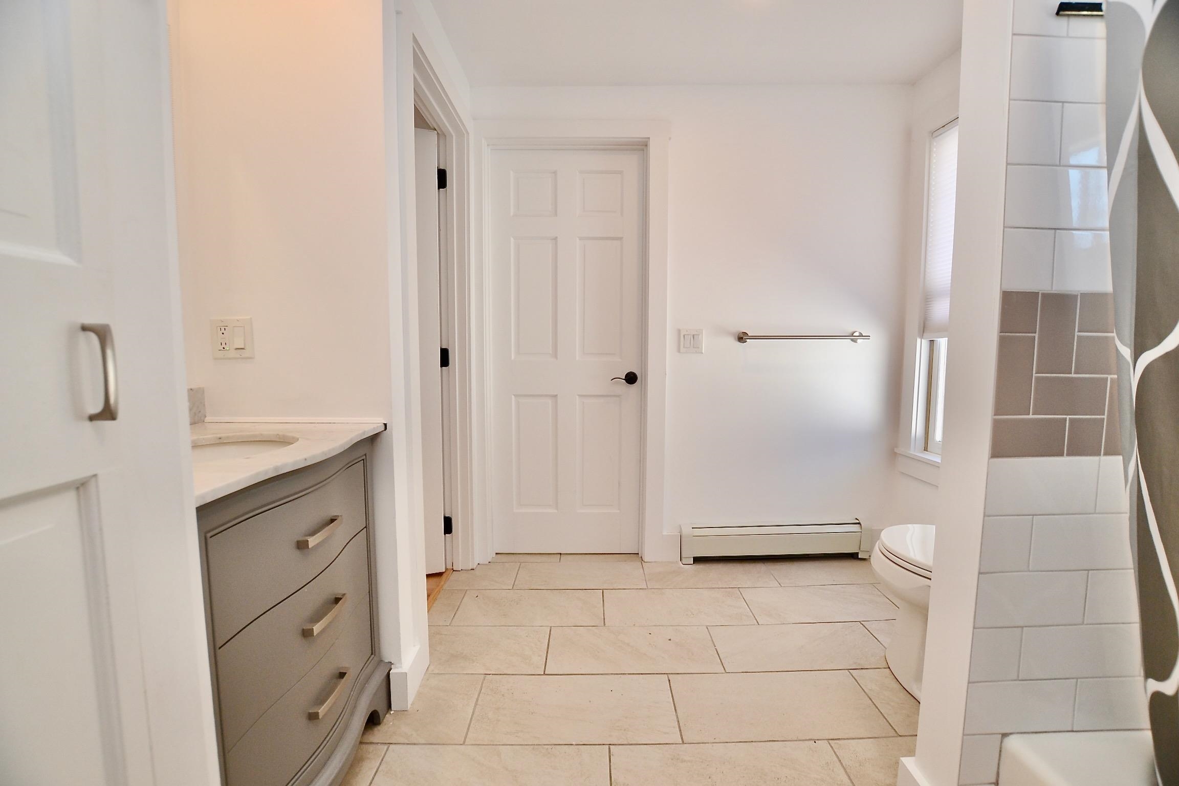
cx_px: 590
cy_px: 393
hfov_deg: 100.4
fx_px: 491
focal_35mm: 15
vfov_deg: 77.3
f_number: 5
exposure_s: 1/100
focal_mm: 10
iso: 400
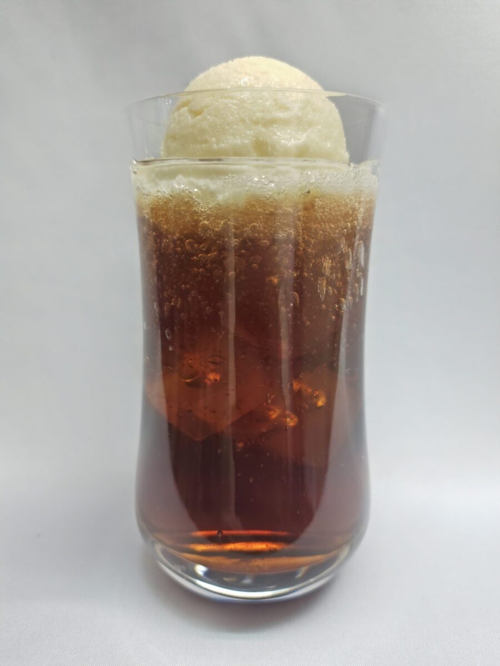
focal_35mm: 23
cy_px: 333
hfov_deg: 58.9
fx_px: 443
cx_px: 250
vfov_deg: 73.9
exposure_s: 1/50
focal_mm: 5.56
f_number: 1.9
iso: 146
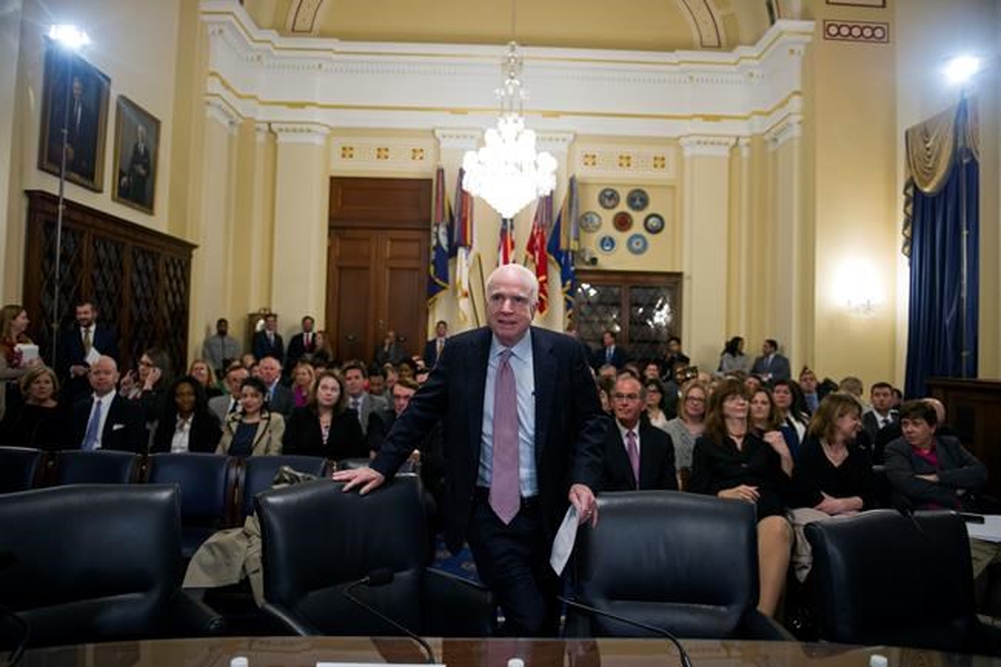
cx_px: 500
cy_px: 334
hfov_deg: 73.8
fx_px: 667
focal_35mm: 24
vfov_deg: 53.1
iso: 1600
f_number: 2.8
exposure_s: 1/320
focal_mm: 24
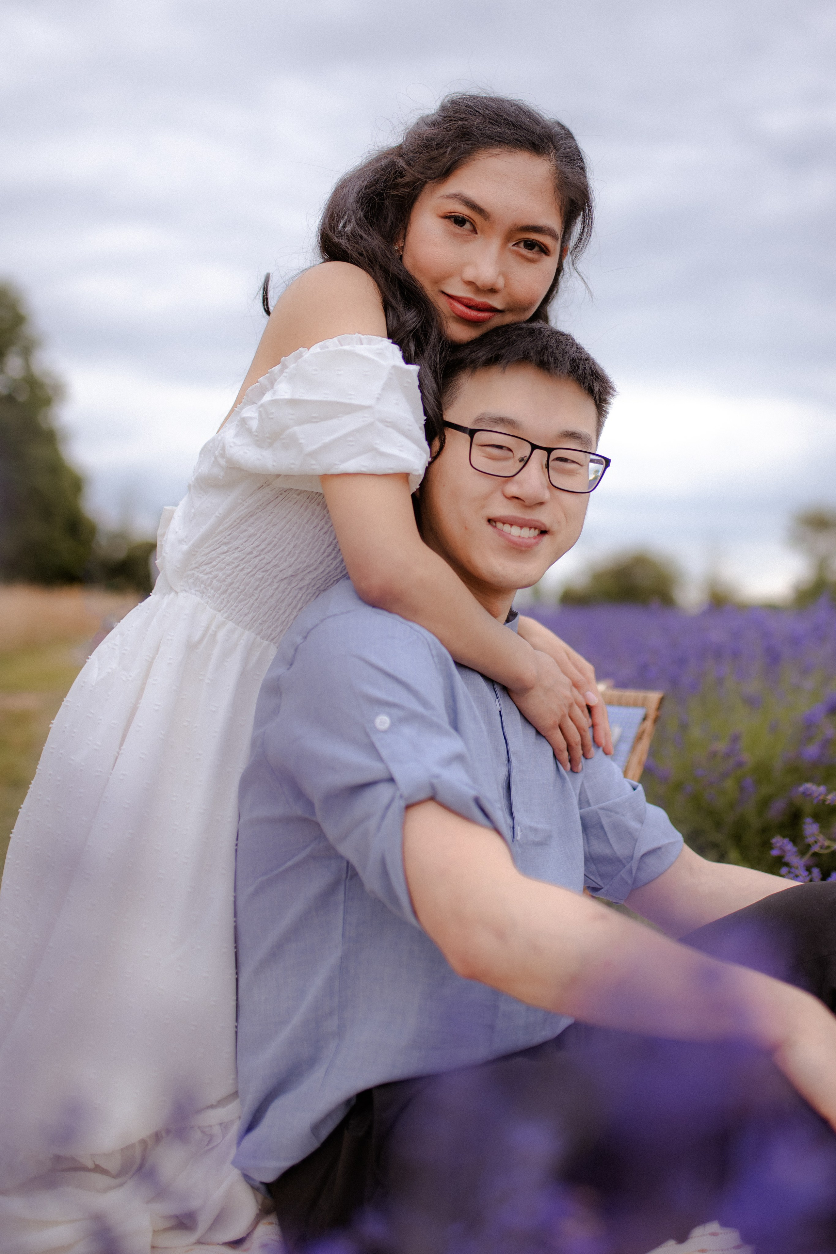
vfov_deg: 54.4
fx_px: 1219
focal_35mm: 35
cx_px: 418
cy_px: 627
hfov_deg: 37.9
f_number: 1.4
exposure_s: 1/2000
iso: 100
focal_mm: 35
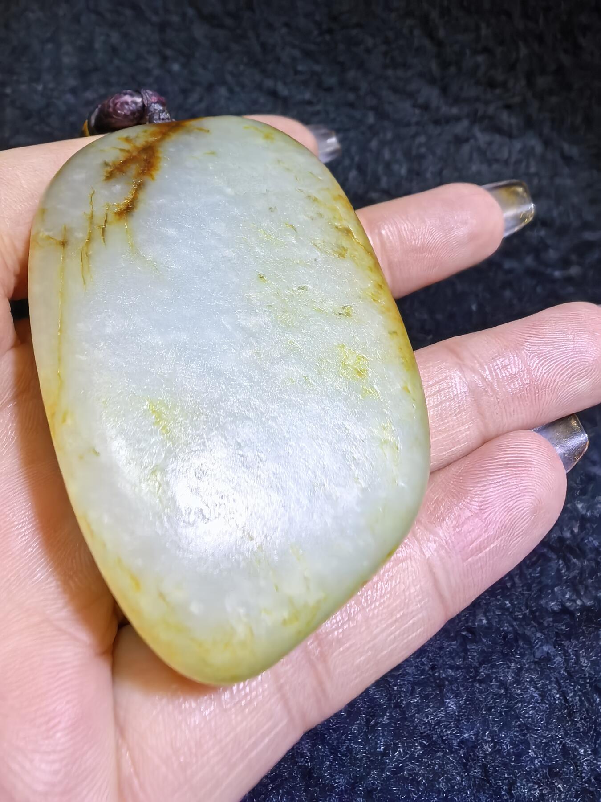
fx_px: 625
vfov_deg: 65.3
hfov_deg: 51.4
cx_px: 300
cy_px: 401
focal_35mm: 27
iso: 400
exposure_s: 1/200
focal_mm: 1.95
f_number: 2.2
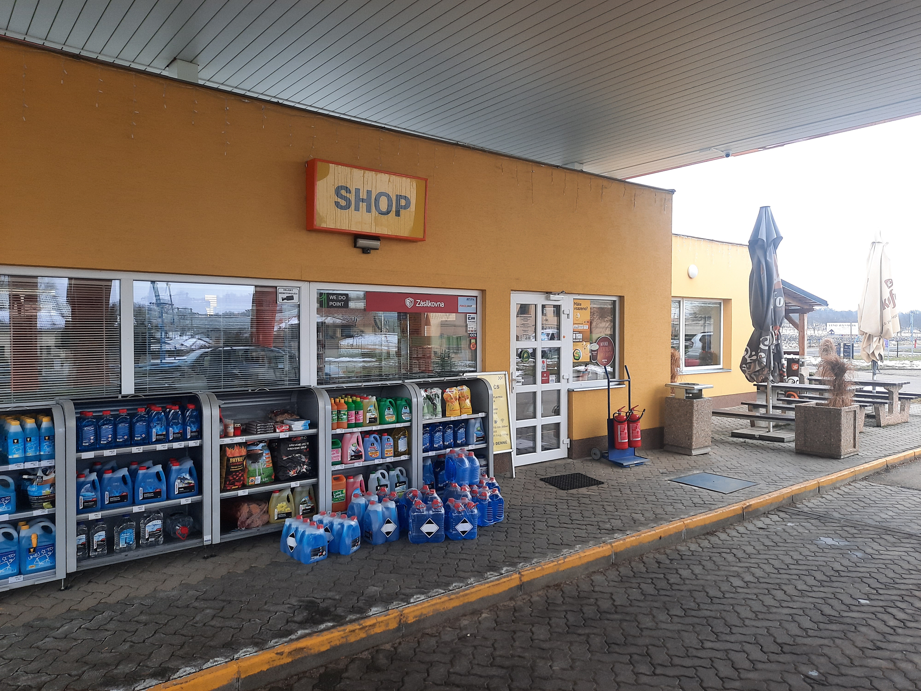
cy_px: 346
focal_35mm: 25
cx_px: 460
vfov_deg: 54.9
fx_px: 665
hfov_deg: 69.4
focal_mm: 4.6
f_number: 2
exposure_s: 1/50
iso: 50
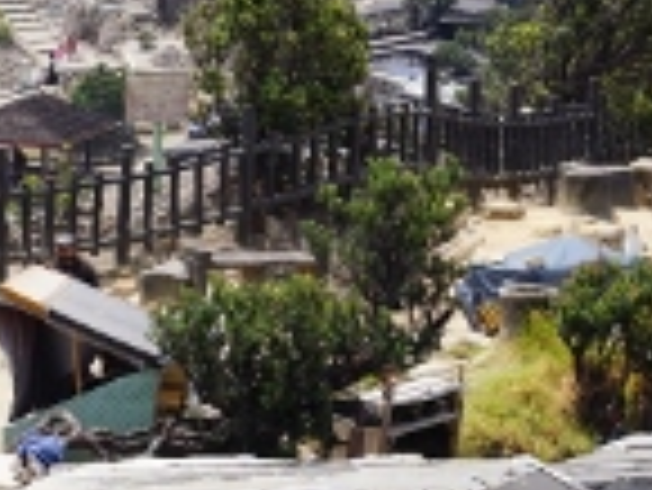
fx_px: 4178
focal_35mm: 222
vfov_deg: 6.7
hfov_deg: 8.9
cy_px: 162
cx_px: 447
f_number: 10
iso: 100
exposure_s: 1/160
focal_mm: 45
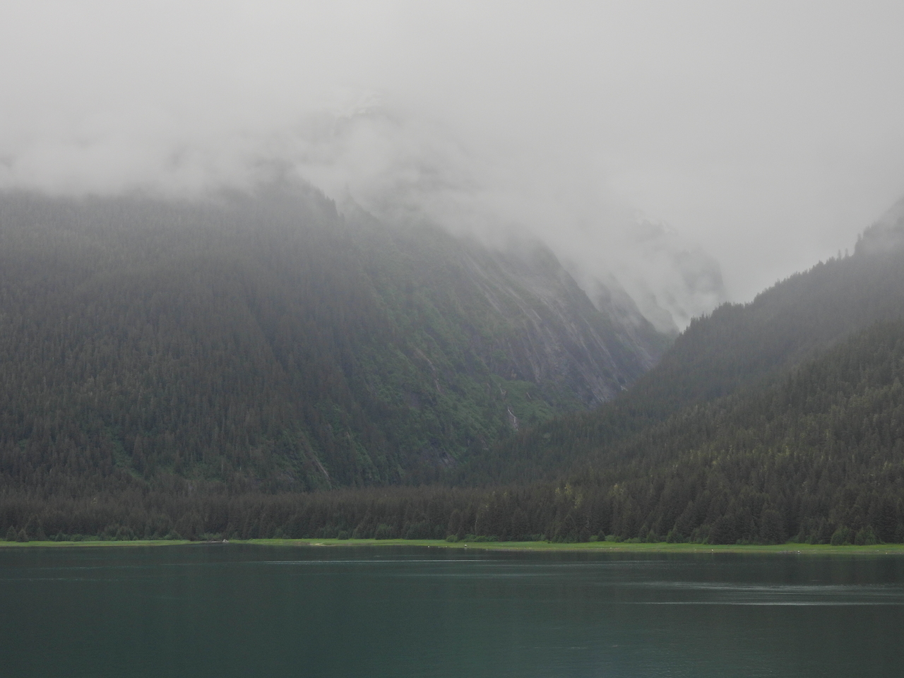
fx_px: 1959
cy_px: 339
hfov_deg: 26.0
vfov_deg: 19.6
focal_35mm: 75
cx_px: 452
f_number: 3.5
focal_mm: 13.4
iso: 100
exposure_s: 1/800
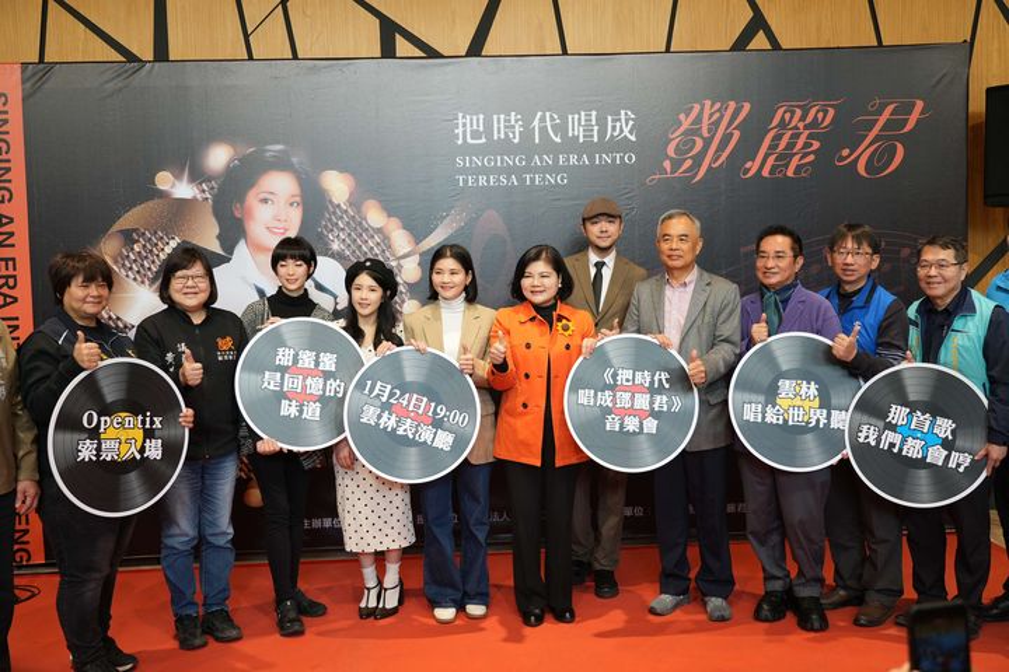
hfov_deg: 50.7
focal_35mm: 38
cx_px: 504
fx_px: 1065
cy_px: 336
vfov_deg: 35.1
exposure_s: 1/125
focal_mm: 38
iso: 800
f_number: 4
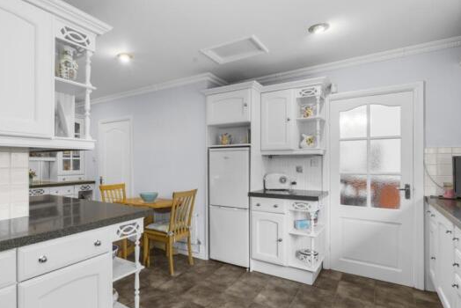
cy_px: 170
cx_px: 198
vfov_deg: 61.8
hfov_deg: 83.4
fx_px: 256
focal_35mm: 20
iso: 320
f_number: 8
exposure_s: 1
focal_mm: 16
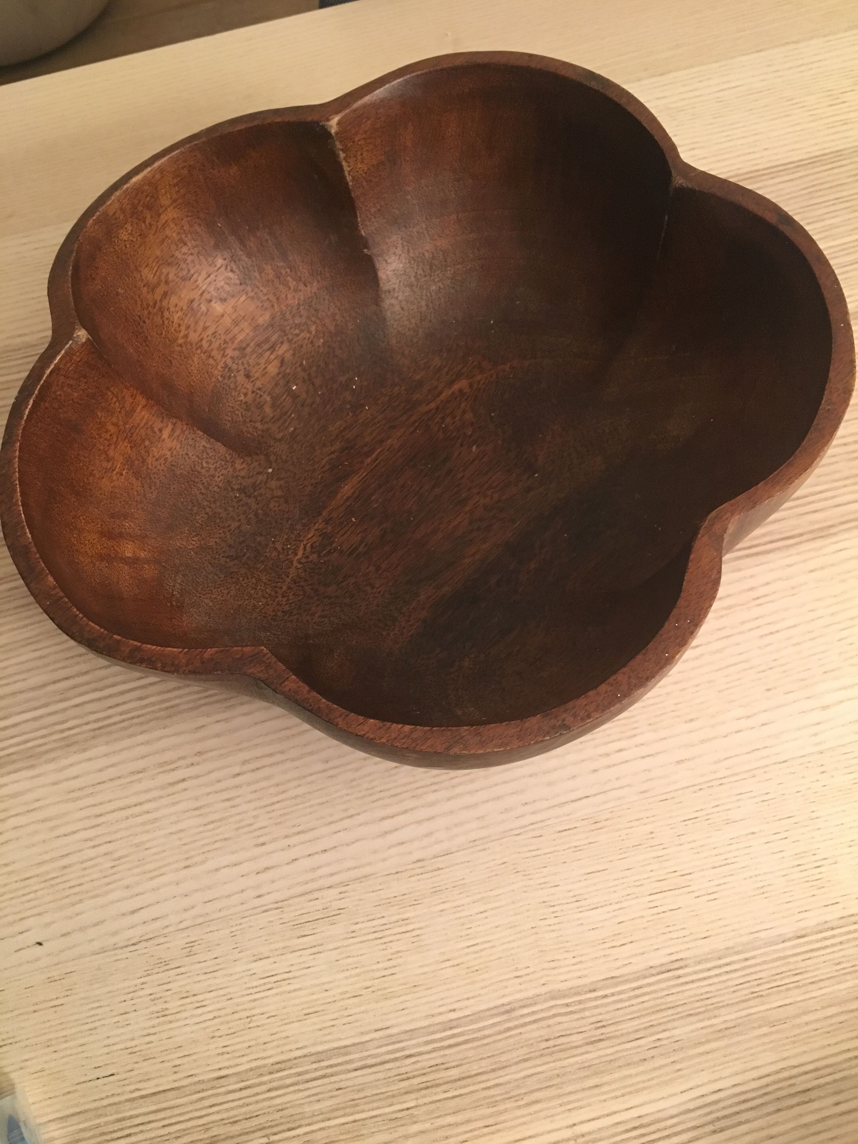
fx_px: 958
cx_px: 429
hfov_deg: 48.2
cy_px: 572
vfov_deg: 61.7
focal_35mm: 29
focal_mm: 4.15
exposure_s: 1/33
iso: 250
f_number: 2.2
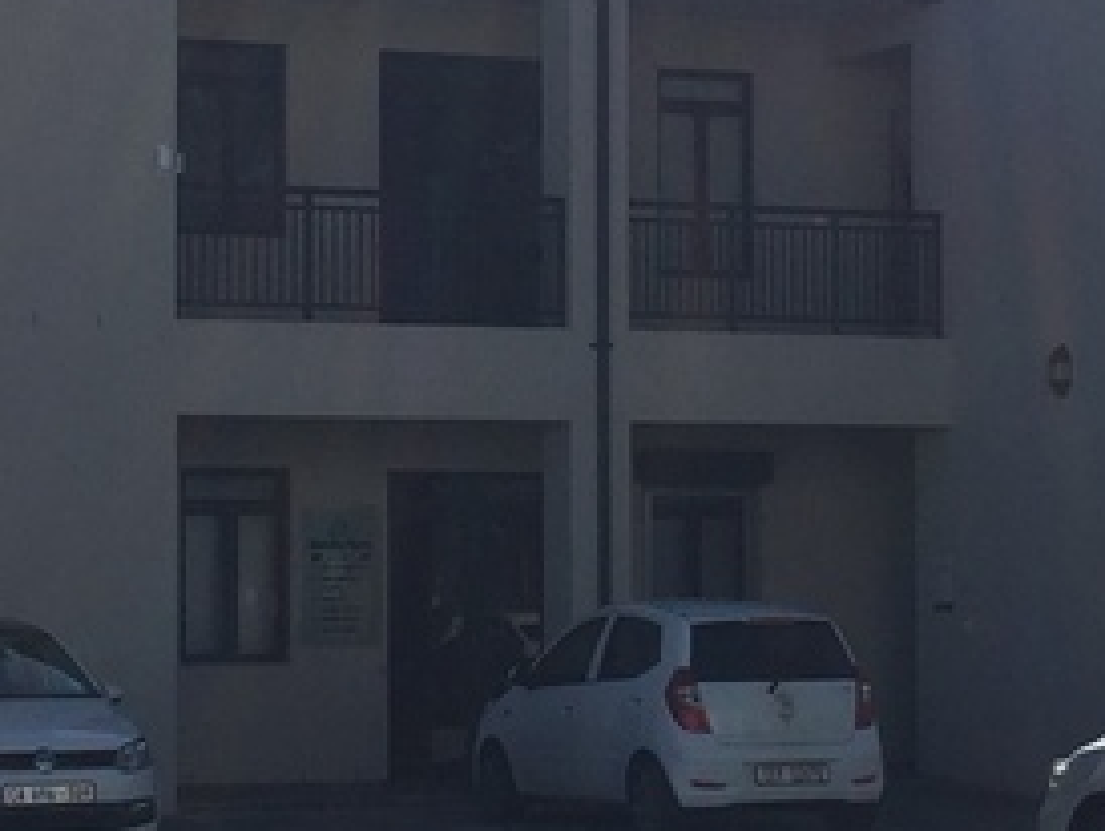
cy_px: 375
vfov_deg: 11.7
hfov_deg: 15.5
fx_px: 4058
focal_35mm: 127
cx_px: 678
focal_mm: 4.15
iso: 32
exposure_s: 1/3597
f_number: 2.2
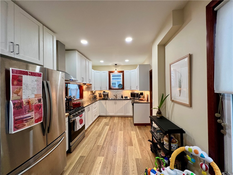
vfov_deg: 89.9
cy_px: 88
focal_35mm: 13
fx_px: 88
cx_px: 116
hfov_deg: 106.2
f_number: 1.8
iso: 200
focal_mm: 1.57
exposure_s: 1/120
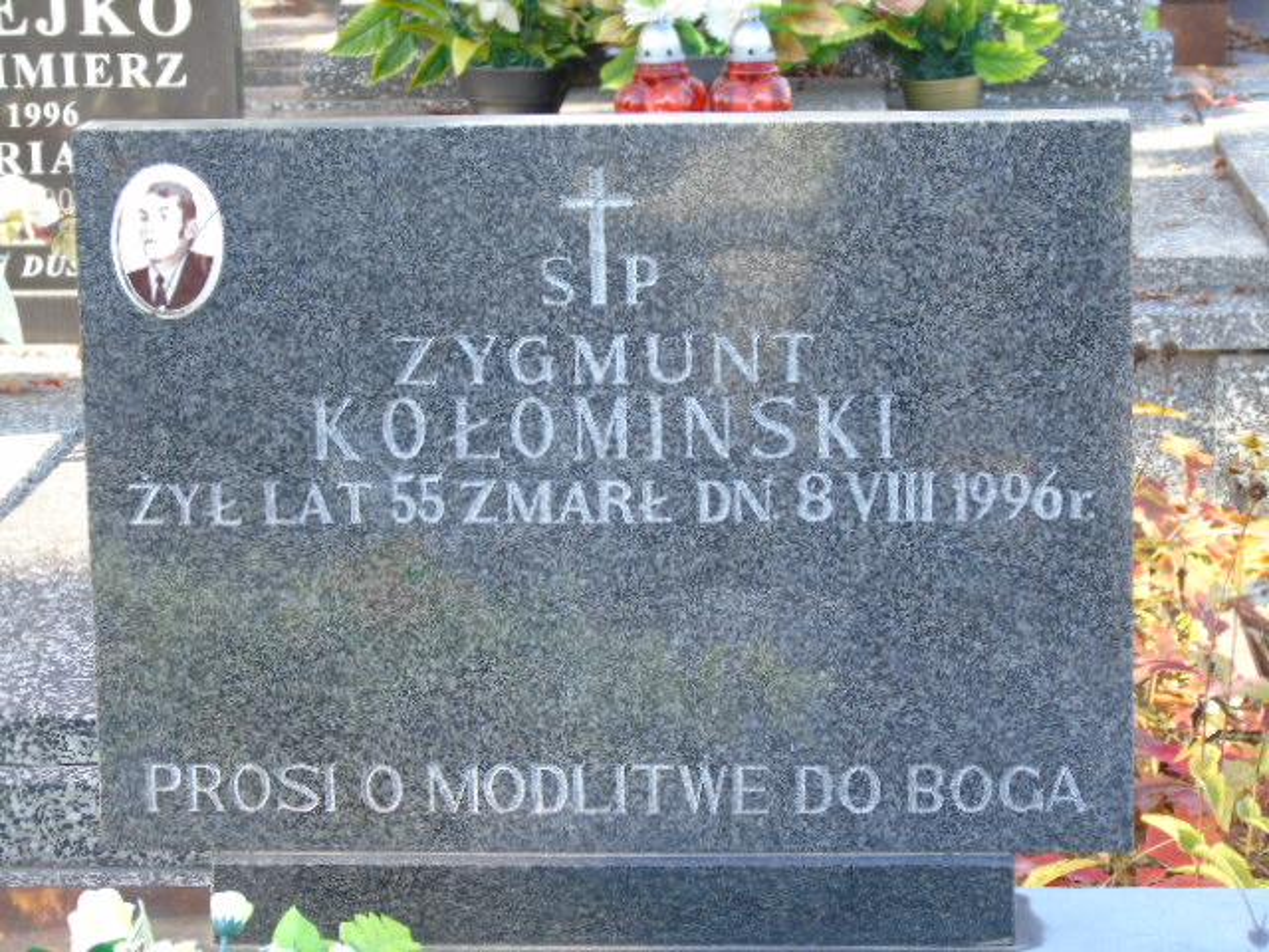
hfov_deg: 15.9
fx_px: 4546
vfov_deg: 12.0
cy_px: 476
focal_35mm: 124
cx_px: 634
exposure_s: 1/30
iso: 80
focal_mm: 22
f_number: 4.6
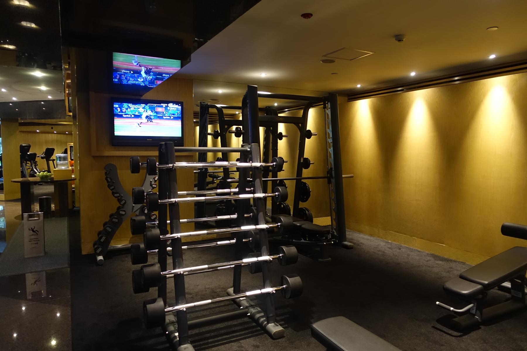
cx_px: 264
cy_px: 176
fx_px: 351
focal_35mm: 24
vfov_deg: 53.1
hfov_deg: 73.7
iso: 800
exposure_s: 1/30
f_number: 1.8
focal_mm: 8.8
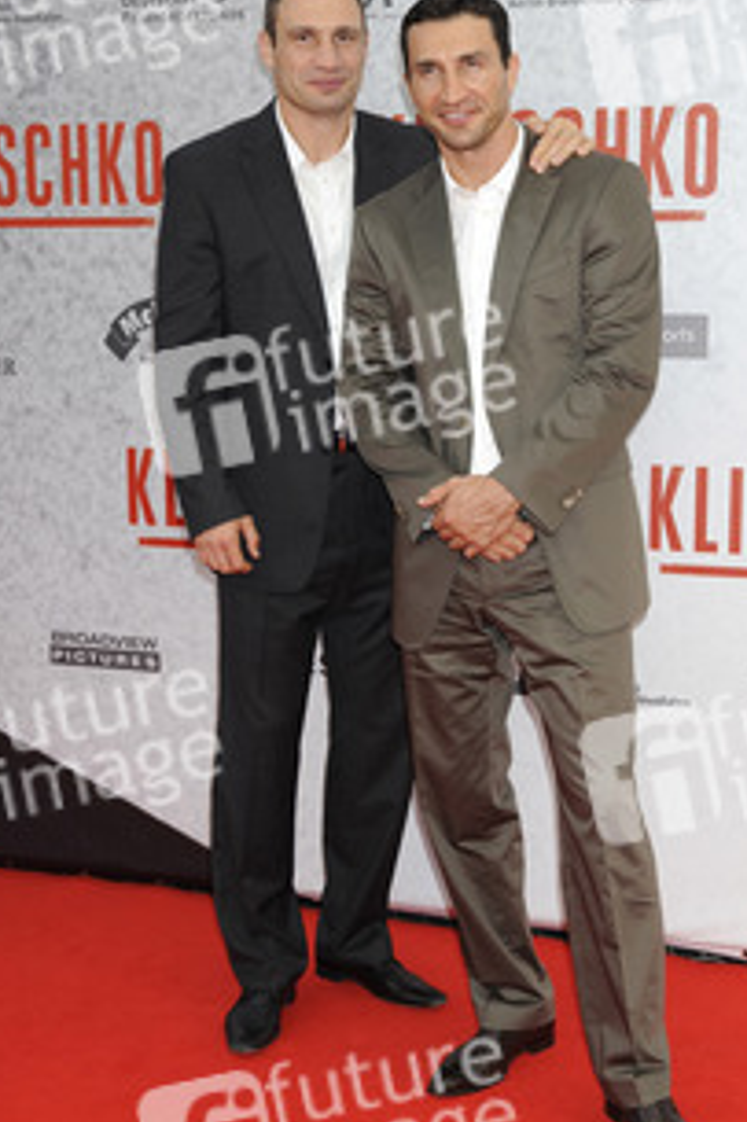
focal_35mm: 59
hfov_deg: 22.9
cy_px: 574
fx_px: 1838
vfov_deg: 33.9
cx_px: 434
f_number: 5.6
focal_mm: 45
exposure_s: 1/160
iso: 500
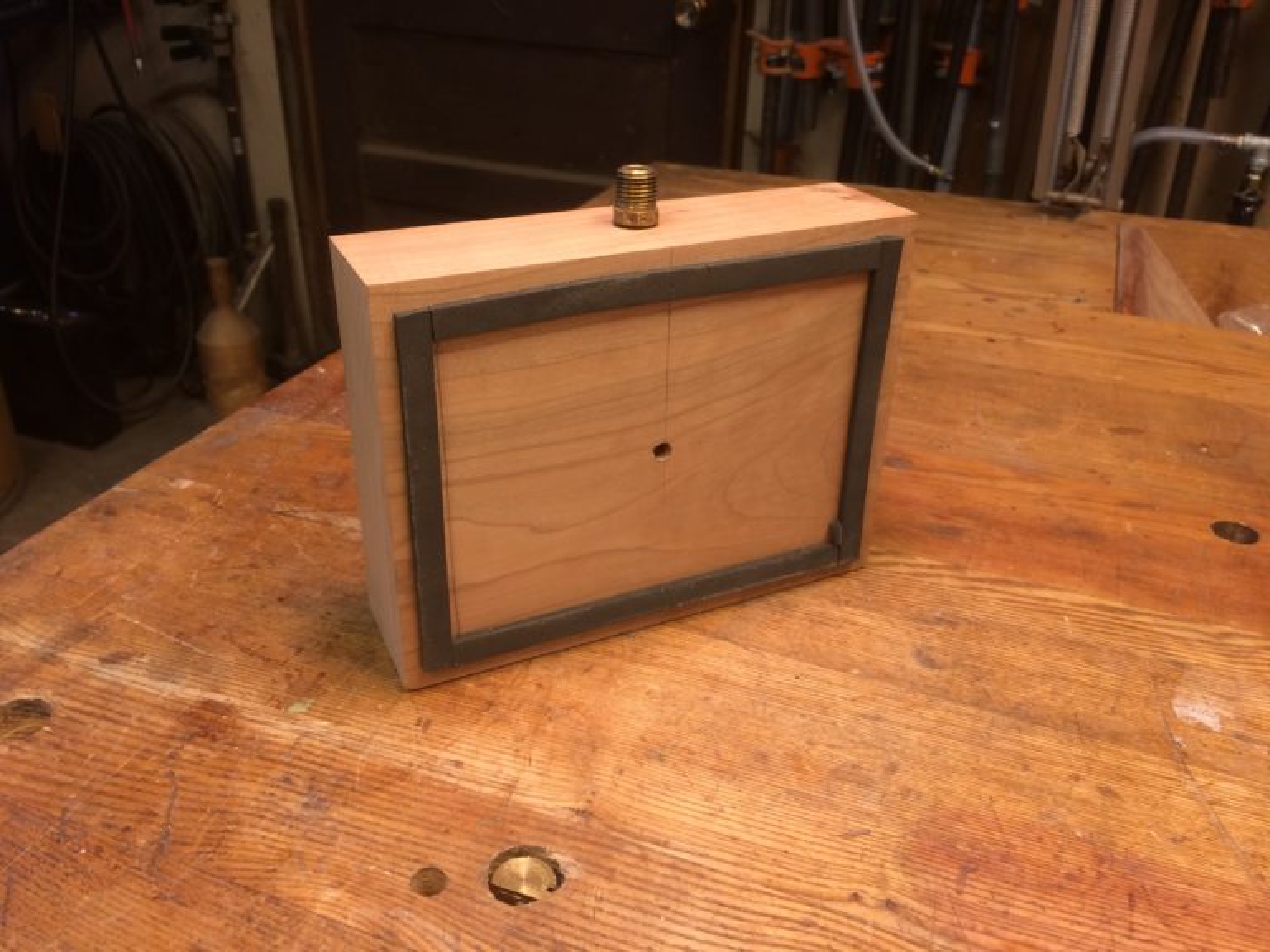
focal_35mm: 29
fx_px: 1064
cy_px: 476
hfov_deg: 61.7
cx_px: 635
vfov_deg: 48.2
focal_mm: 4.15
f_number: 2.2
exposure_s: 1/30
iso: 40
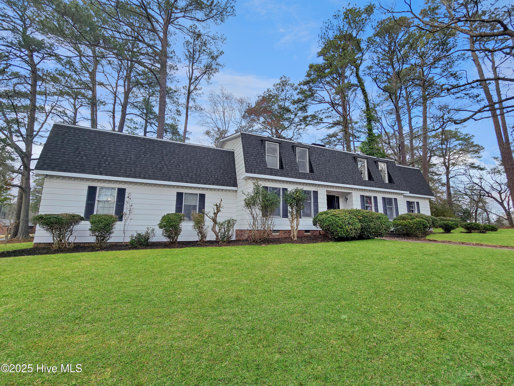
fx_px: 193
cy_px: 193
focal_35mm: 13
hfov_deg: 106.2
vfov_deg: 89.9
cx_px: 257
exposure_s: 1/748
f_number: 2.2
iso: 50
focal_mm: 2.2
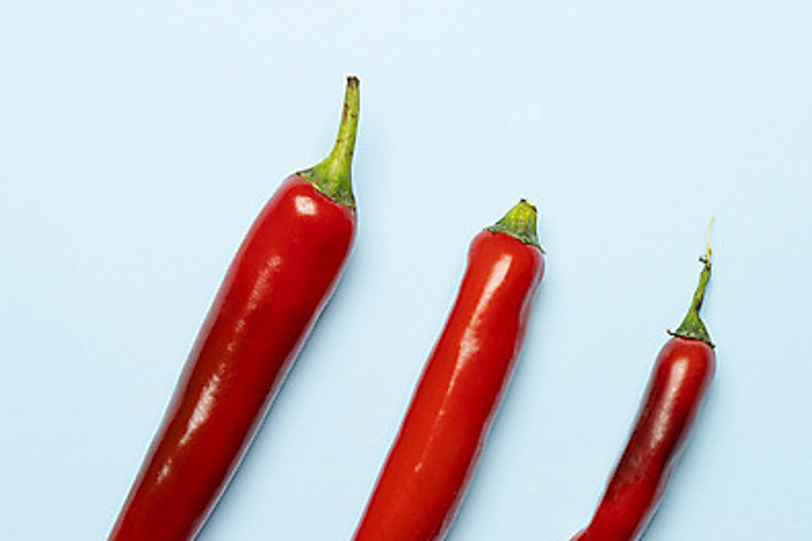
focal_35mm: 76
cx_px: 389
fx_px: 1713
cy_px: 405
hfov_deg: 26.7
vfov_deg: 17.8
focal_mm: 50
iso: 100
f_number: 10
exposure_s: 1/15
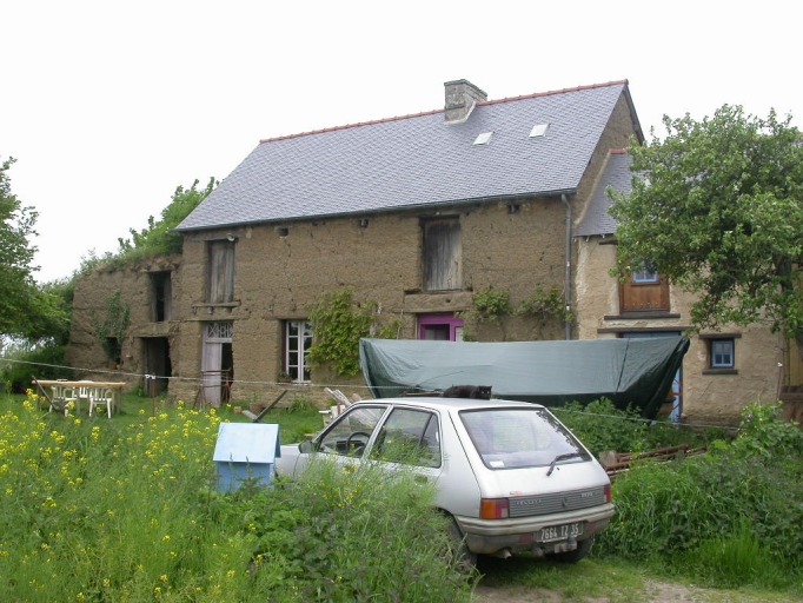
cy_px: 302
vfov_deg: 37.7
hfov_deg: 49.0
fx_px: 882
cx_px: 402
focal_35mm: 38
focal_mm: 7.85
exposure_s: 1/179
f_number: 6
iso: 100
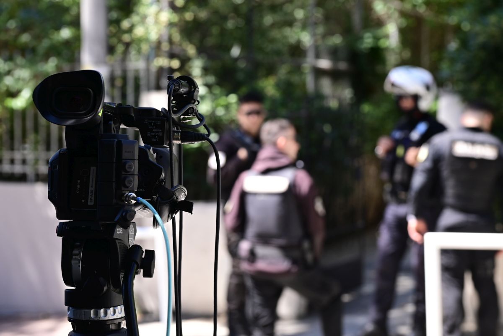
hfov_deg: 30.5
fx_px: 922
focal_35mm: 66
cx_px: 252
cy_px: 168
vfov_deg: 20.6
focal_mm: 66
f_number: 4.5
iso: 320
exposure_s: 1/800
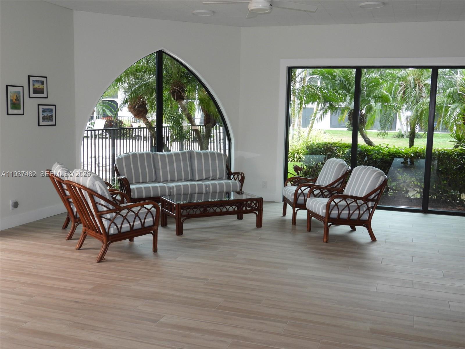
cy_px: 174
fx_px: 537
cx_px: 232
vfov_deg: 36.0
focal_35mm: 40
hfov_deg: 46.8
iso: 100
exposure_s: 1/30
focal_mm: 7.1
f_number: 3.2
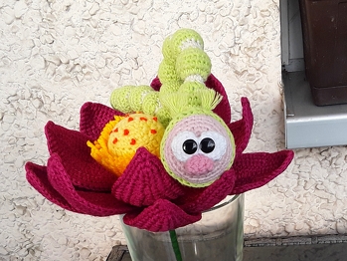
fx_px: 271
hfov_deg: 65.3
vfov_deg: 51.4
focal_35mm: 27
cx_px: 174
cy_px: 130
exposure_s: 1/205
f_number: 1.9
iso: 40
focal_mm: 2.91
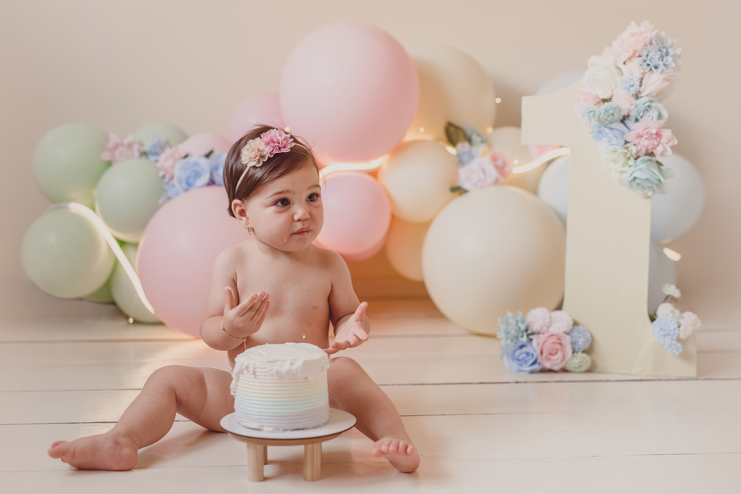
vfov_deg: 27.0
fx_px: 1029
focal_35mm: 50
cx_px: 370
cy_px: 247
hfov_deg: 39.6
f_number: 2.2
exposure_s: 1/80
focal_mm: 50
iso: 100
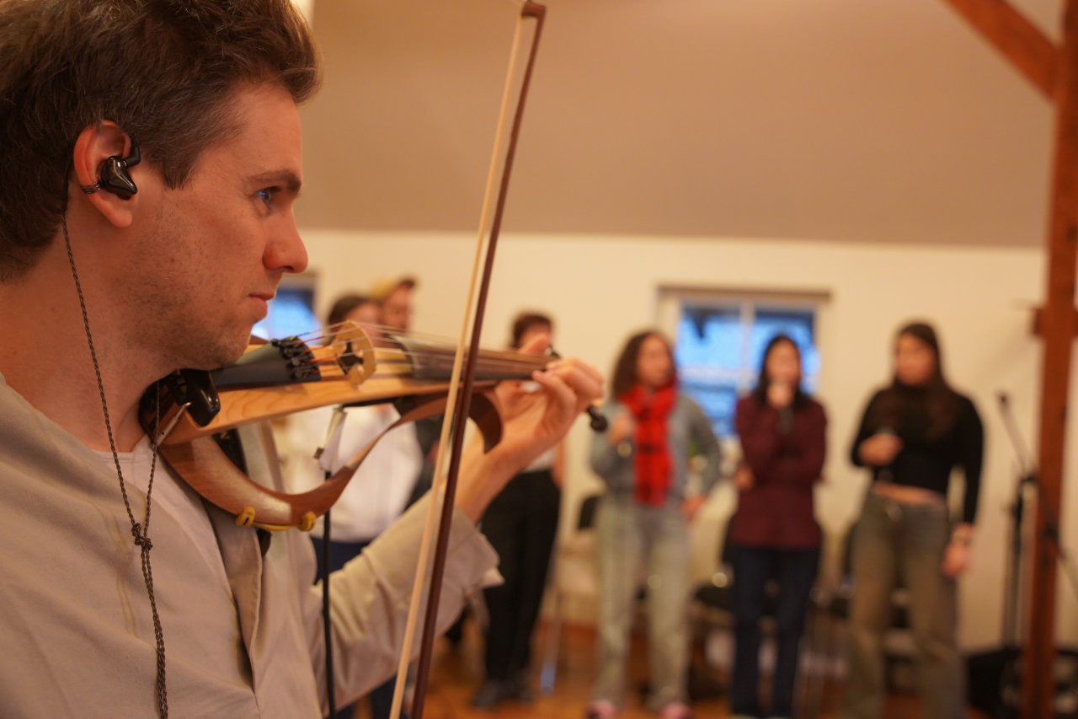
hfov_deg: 47.4
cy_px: 360
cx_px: 539
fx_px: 1227
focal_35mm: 41
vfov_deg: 32.6
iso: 2500
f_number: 4
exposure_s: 1/160
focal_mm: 41
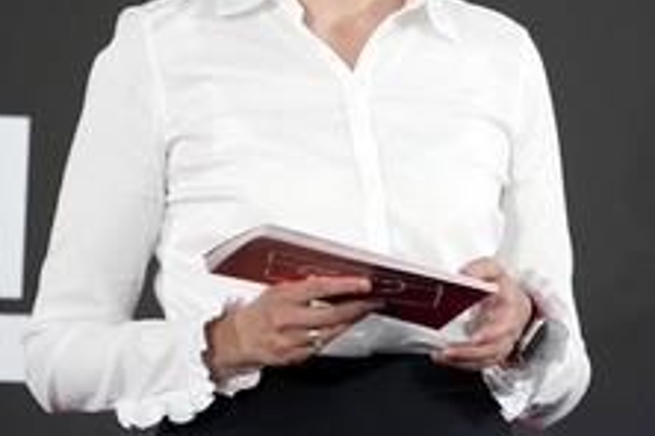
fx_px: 6240
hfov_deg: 6.0
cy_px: 56
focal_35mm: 343
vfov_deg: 4.0
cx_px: 453
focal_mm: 169
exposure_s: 1/320
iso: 1600
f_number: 5.6
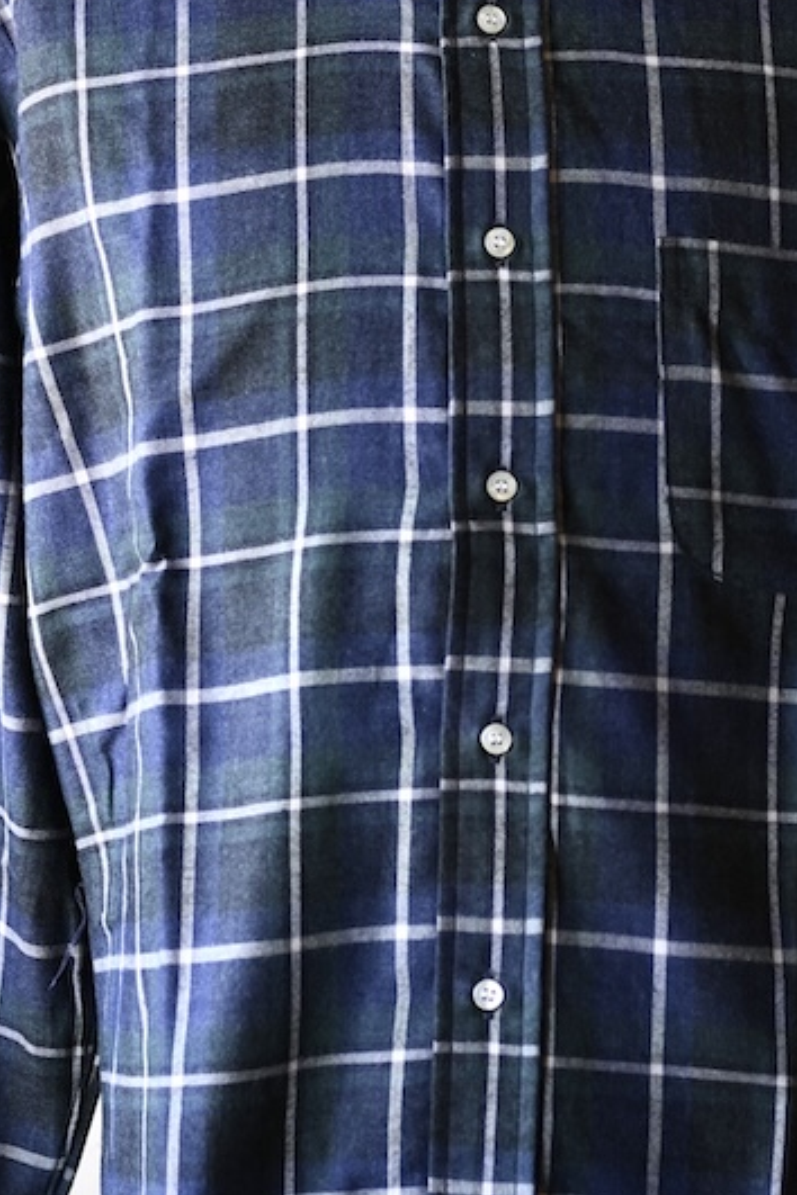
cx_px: 513
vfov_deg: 21.4
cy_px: 524
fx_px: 3155
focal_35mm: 95
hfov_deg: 14.4
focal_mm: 28
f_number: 2.8
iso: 100
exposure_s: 1/40
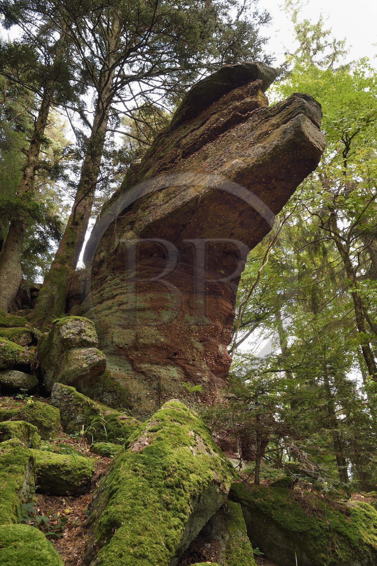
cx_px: 188
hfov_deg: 53.1
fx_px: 377
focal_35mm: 24
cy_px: 283
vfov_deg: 73.8
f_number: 10
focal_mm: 24
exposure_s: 1/50
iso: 800
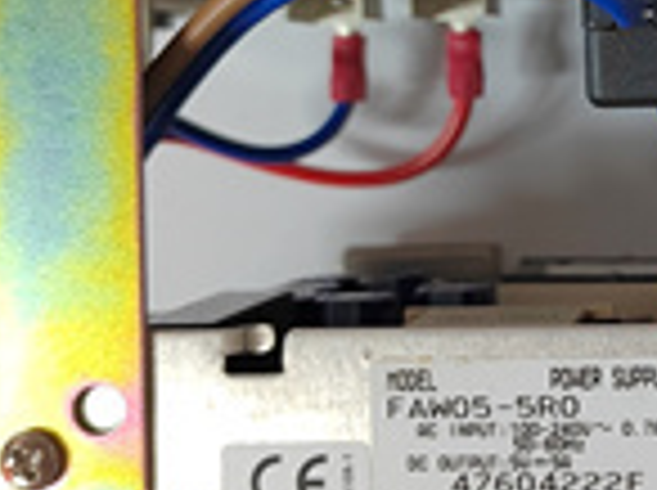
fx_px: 1497
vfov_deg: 18.4
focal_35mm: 79
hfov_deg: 23.7
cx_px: 657
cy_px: 101
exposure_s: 1/50
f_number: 1.9
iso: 1119
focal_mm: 5.52
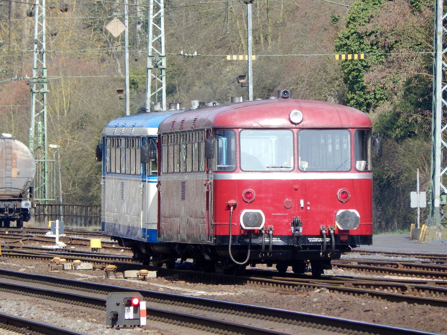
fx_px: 7025
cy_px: 168
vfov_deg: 2.7
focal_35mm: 544
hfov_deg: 3.6
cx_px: 224
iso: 125
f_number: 5.8
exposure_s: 1/250
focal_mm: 97.9
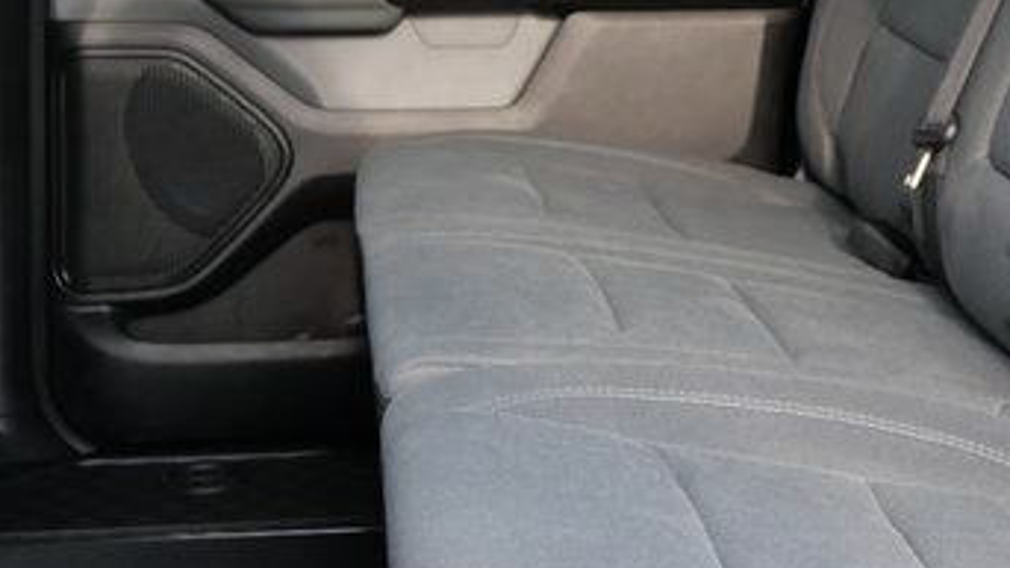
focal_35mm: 78
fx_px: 2089
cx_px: 774
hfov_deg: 26.8
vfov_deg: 15.3
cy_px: 65
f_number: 3.5
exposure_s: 1/125
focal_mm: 12
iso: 200
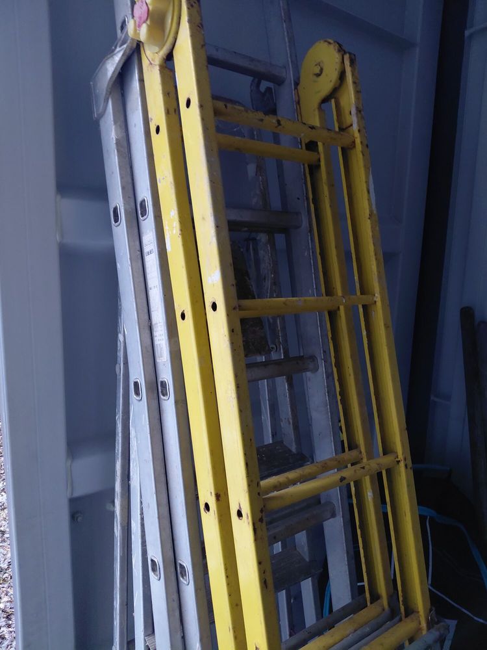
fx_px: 469
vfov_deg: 69.4
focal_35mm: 25
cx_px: 244
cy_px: 325
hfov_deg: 54.9
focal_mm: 4.69
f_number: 1.8
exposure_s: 1/33.4
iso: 400
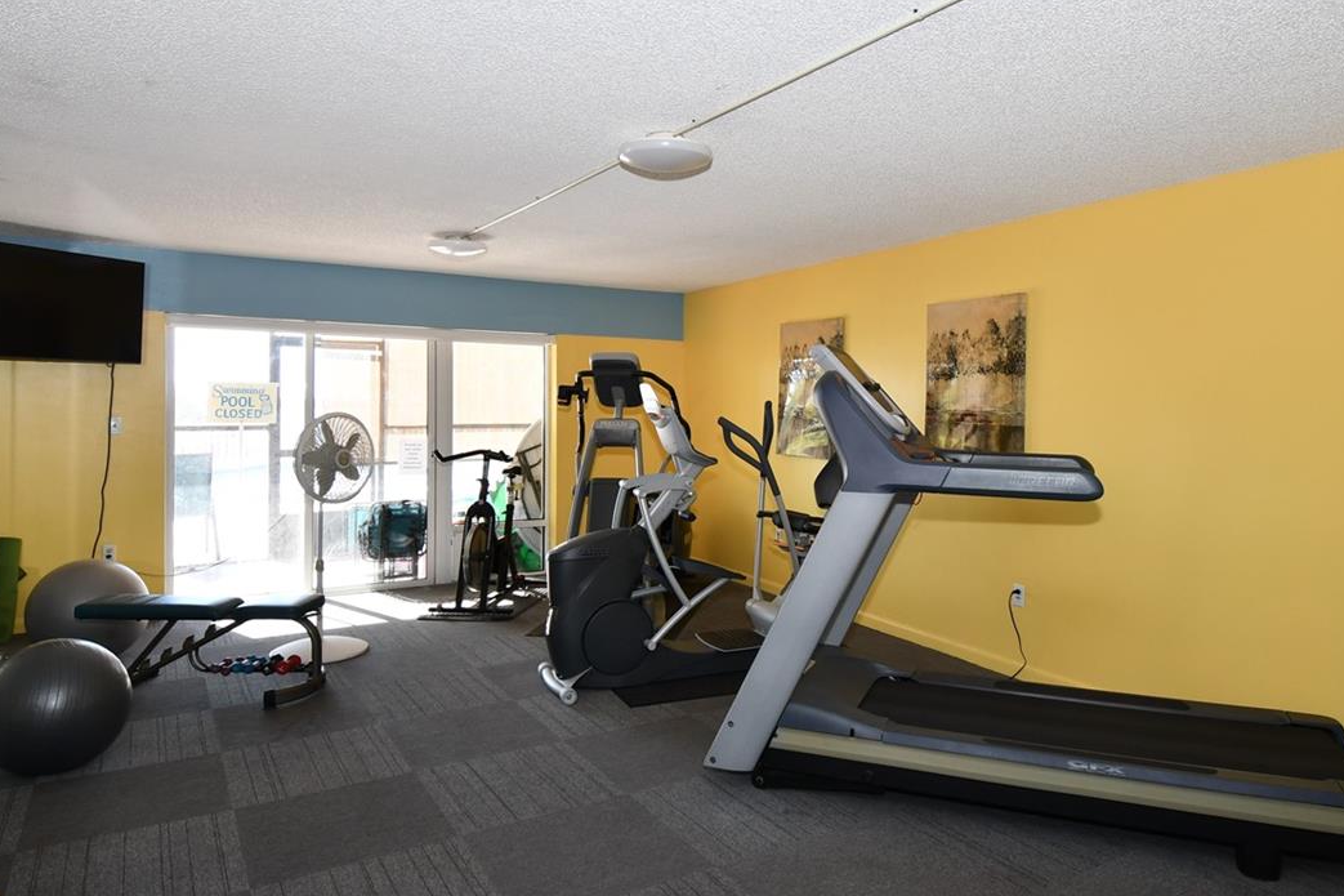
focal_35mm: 23
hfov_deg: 75.9
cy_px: 407
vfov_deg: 55.0
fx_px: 858
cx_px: 733
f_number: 4.5
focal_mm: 10
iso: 280
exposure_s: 1/60
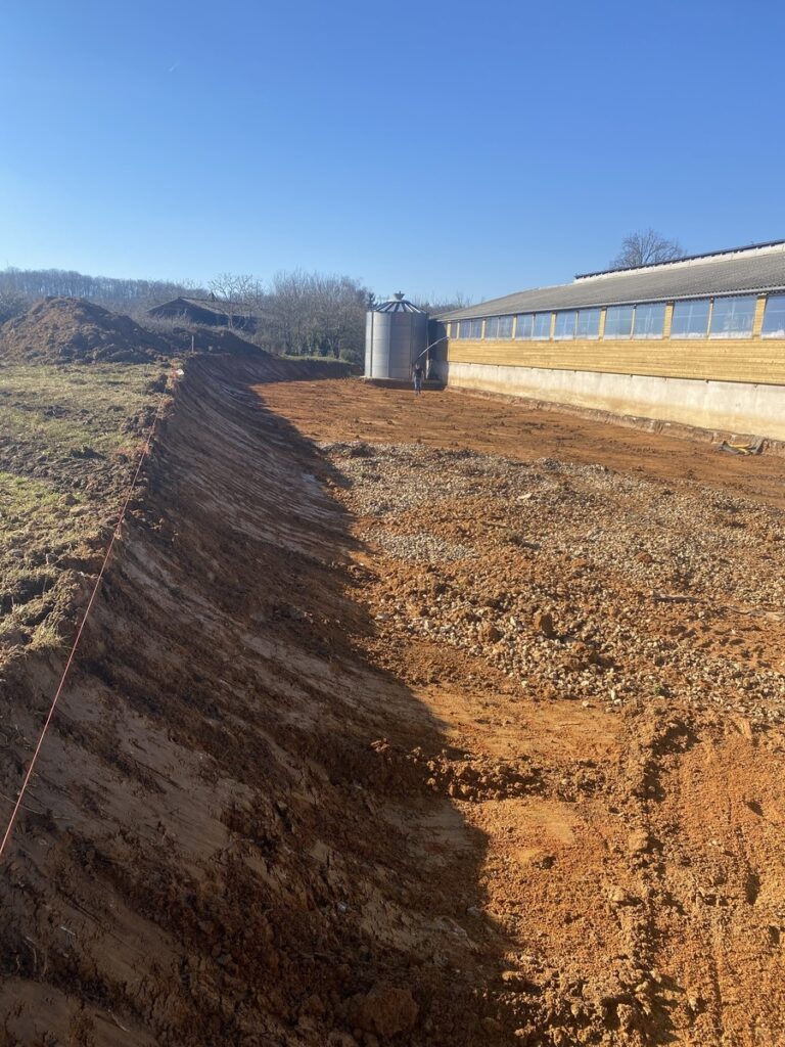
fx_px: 786
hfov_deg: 53.1
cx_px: 392
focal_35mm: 26
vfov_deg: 67.3
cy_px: 524
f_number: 1.8
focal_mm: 4.25
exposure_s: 1/2222
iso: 32
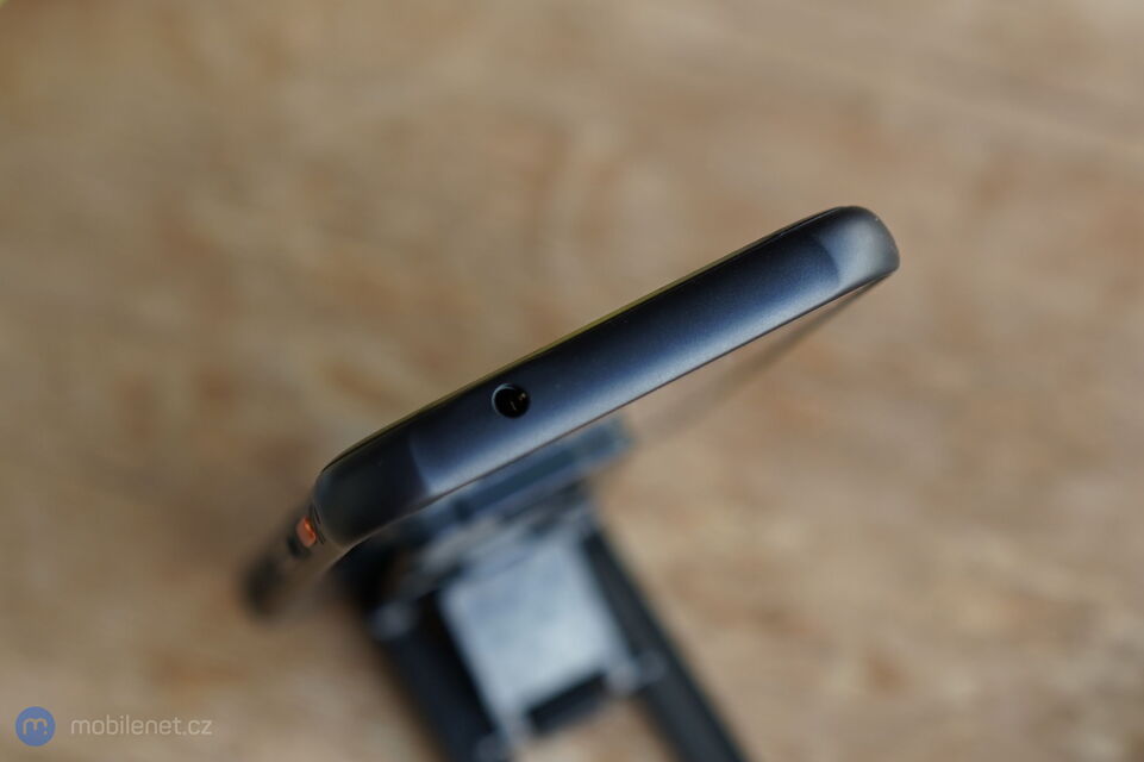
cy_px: 381
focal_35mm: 55
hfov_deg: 36.3
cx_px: 572
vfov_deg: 24.6
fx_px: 1747
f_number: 3.2
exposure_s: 1/125
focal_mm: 55
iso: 250
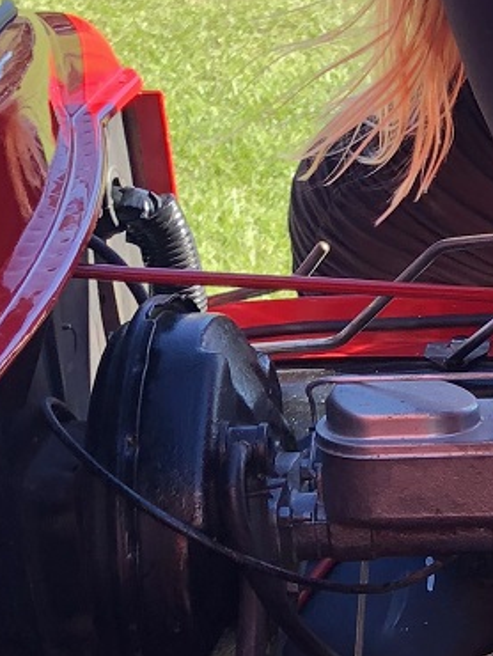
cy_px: 672
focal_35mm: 121
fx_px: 2295
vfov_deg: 15.9
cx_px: 754
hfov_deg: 11.7
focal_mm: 3.99
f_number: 1.8
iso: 20
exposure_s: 1/169
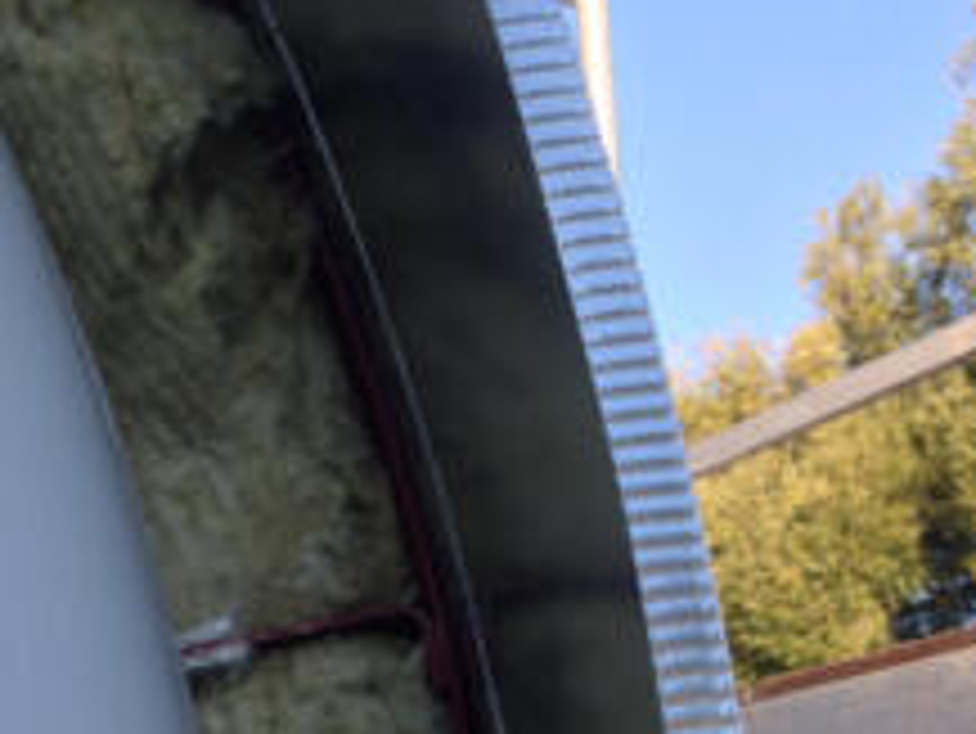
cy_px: 799
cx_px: 189
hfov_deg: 25.2
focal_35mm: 76
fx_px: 2144
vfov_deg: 18.7
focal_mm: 4.12
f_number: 2.4
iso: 50
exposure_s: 1/343
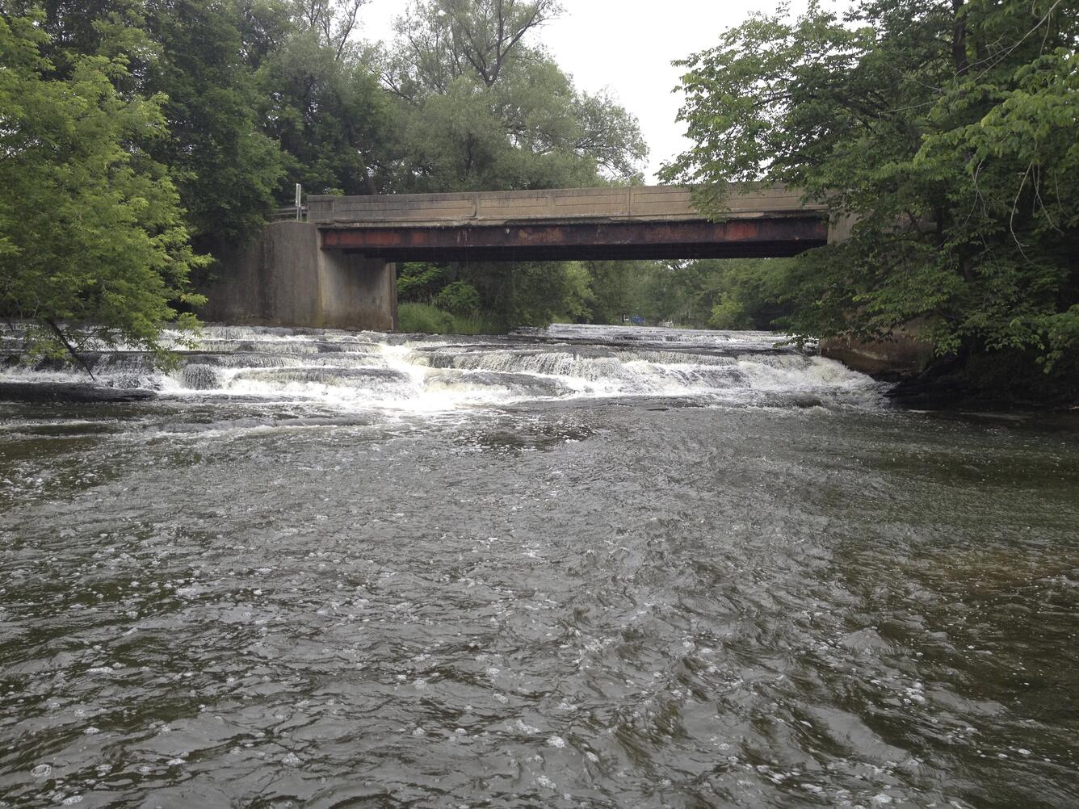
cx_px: 540
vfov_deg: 40.7
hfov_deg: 52.6
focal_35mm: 35
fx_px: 1091
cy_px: 404
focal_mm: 4.28
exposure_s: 1/179
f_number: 2.4
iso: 50
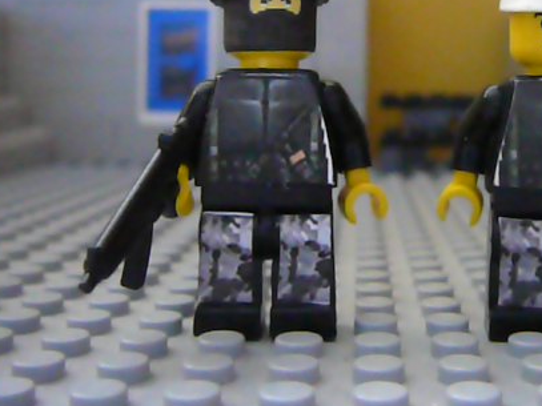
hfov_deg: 34.2
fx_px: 861
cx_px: 407
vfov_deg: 26.2
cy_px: 93
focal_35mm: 55
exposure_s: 1/30
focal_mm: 5.2
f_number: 2.8
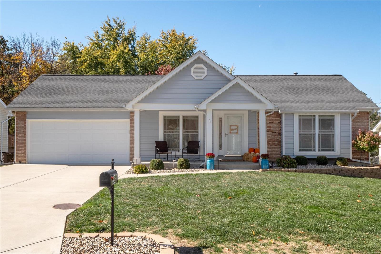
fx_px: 339
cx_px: 190
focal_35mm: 32
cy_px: 127
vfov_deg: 41.1
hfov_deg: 58.7
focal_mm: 16
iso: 400
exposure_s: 1/400
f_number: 9
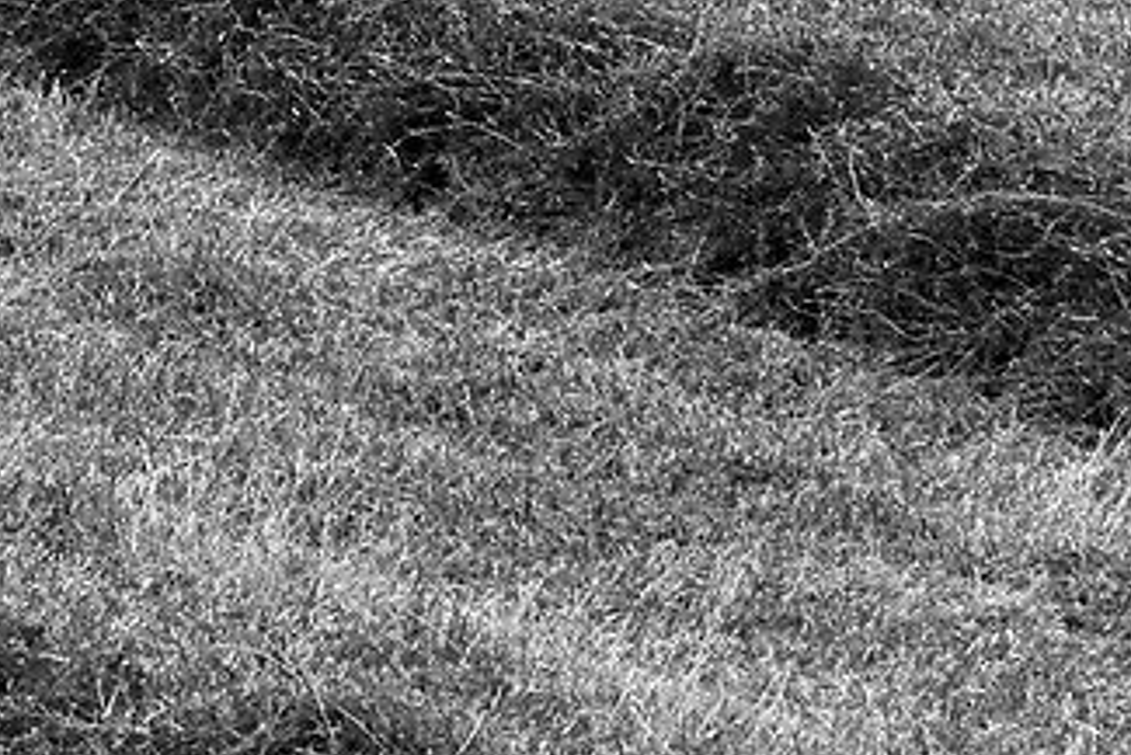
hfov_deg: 1.3
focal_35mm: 1588
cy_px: -758
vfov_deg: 0.9
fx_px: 49909
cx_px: -459
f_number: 16
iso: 200
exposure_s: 1/160
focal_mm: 215
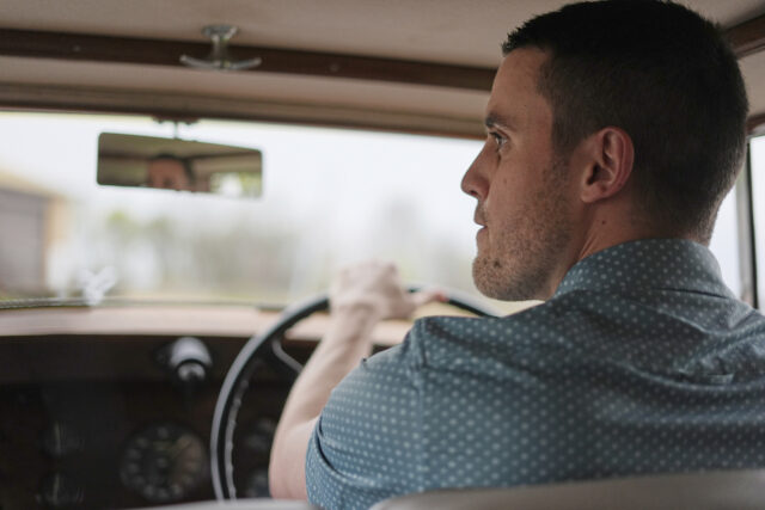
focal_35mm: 50
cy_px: 255
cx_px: 382
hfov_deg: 39.6
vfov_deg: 27.0
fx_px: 1063
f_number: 1.8
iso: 400
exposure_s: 1/3200
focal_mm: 50
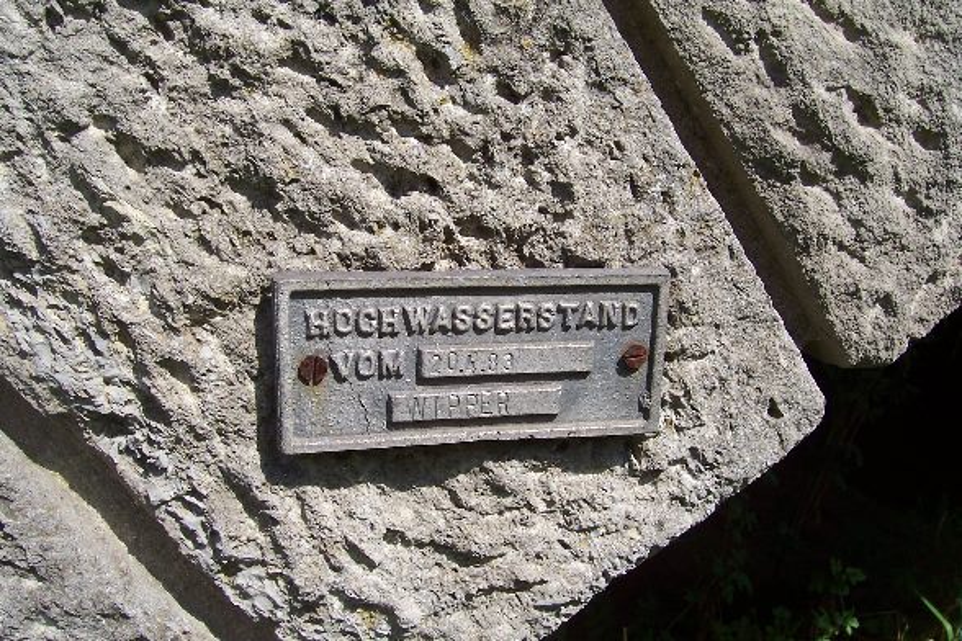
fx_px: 908
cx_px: 481
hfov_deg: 55.8
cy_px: 320
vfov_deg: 38.9
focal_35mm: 34
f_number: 5.6
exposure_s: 1/500
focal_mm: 5.6
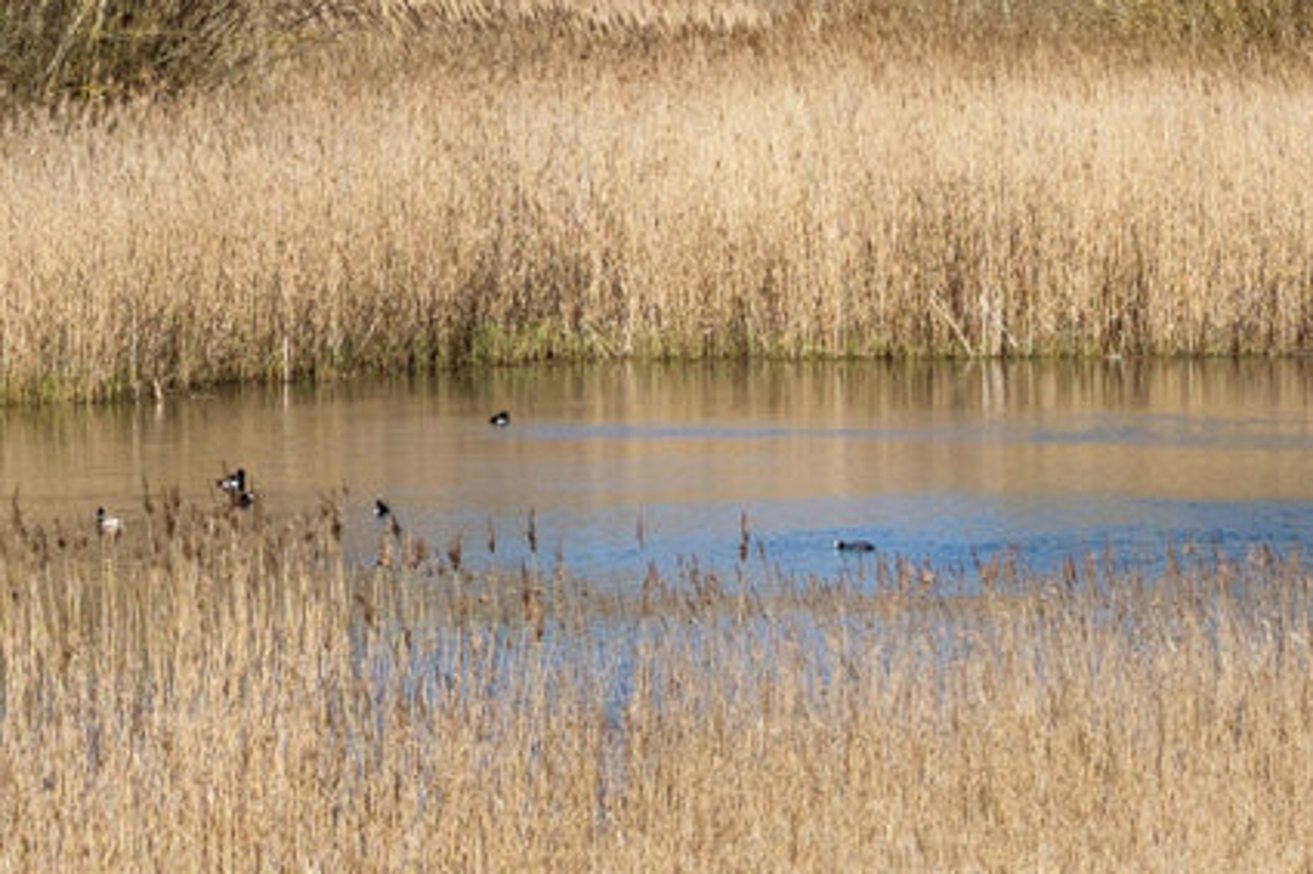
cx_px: 859
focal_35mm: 494
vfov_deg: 2.8
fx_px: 18009
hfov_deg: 4.2
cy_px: 338
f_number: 8
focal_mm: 70
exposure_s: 1/800
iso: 200
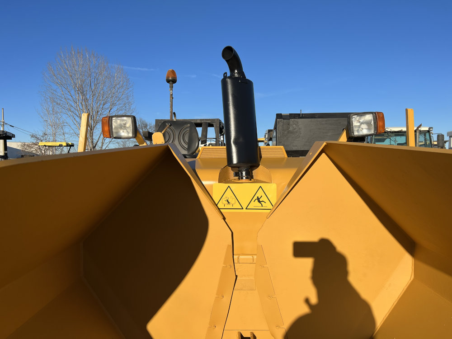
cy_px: 170
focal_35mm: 26
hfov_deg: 67.3
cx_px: 226
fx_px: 339
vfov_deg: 53.1
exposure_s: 1/4630
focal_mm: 5.7
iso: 50
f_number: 1.5
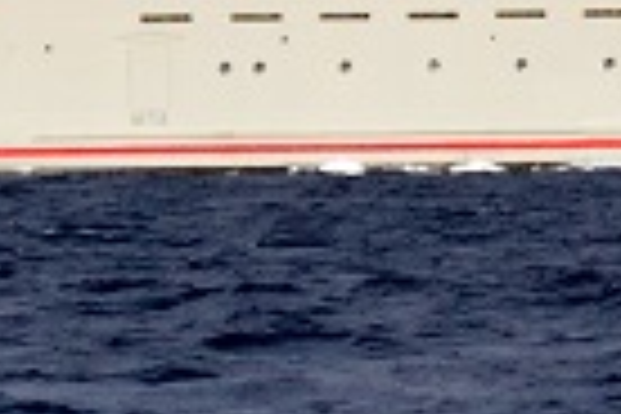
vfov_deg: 0.6
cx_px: 538
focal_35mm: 2167
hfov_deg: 1.0
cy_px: -857
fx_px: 37378
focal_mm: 200
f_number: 5.3
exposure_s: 1/5000
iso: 640
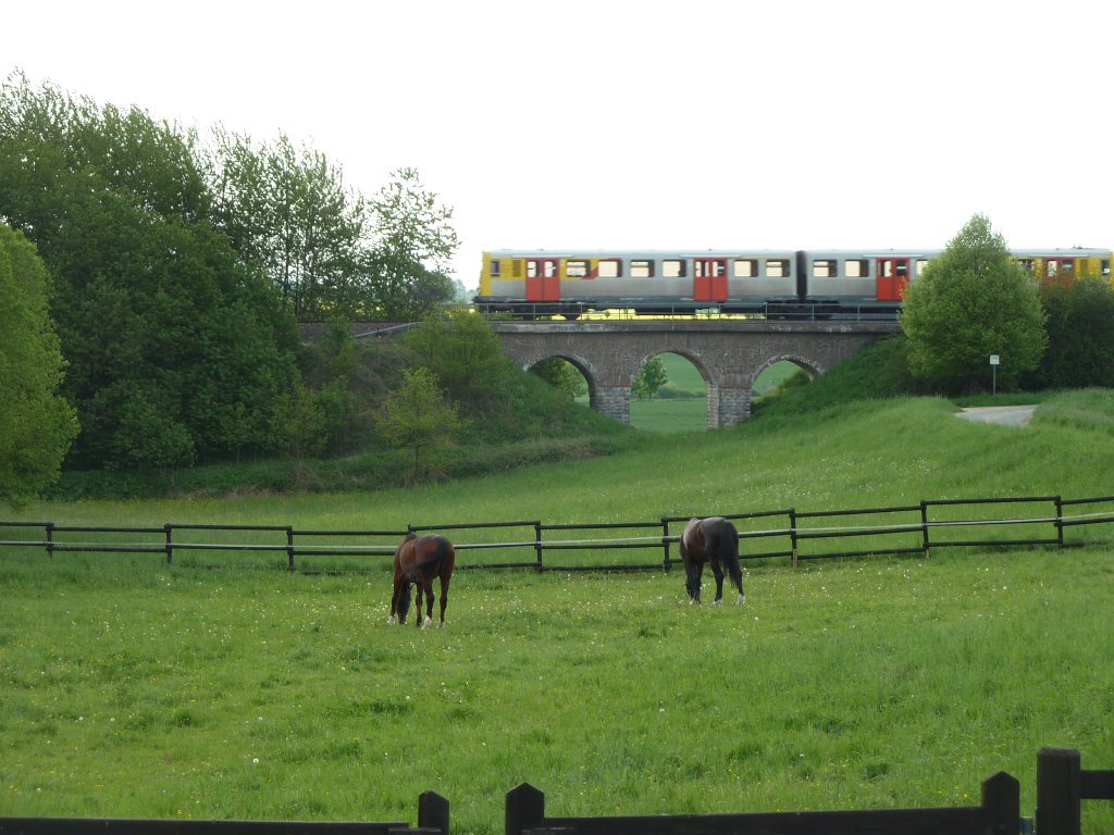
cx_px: 557
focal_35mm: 111
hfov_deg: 17.7
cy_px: 418
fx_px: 3572
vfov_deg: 13.3
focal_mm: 18.2
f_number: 4.4
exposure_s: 1/125
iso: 80
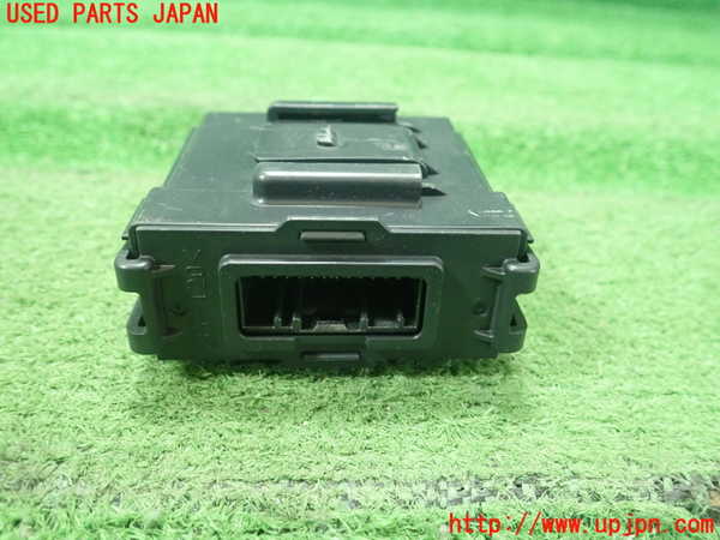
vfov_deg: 46.8
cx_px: 360
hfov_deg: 60.0
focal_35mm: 30
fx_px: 624
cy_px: 270
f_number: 2.3
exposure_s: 1/100
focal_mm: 5.5
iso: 800
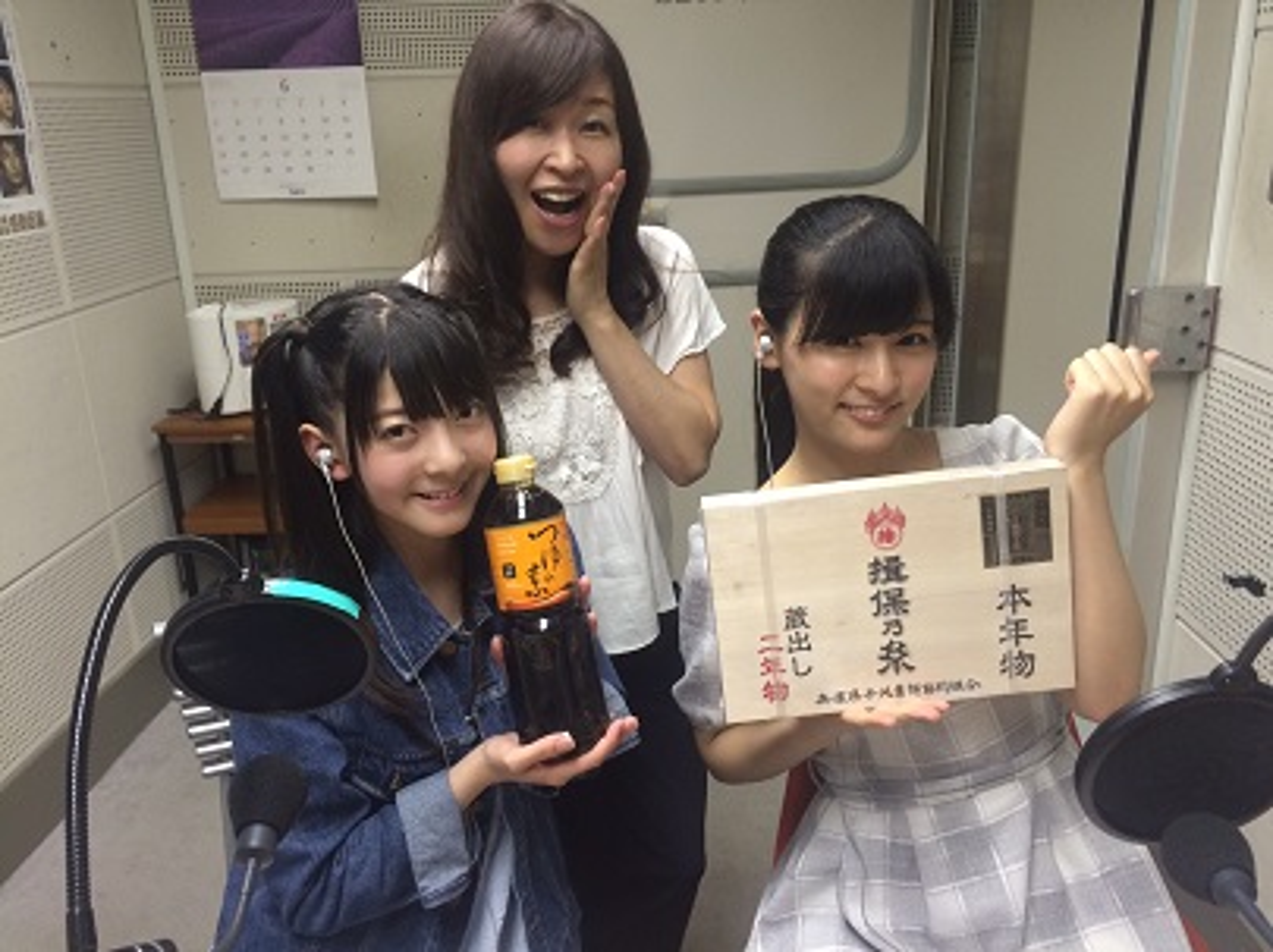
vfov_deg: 48.2
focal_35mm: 29
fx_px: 1066
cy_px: 476
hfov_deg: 61.7
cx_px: 636
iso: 200
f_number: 2.2
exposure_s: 1/33
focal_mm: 4.15
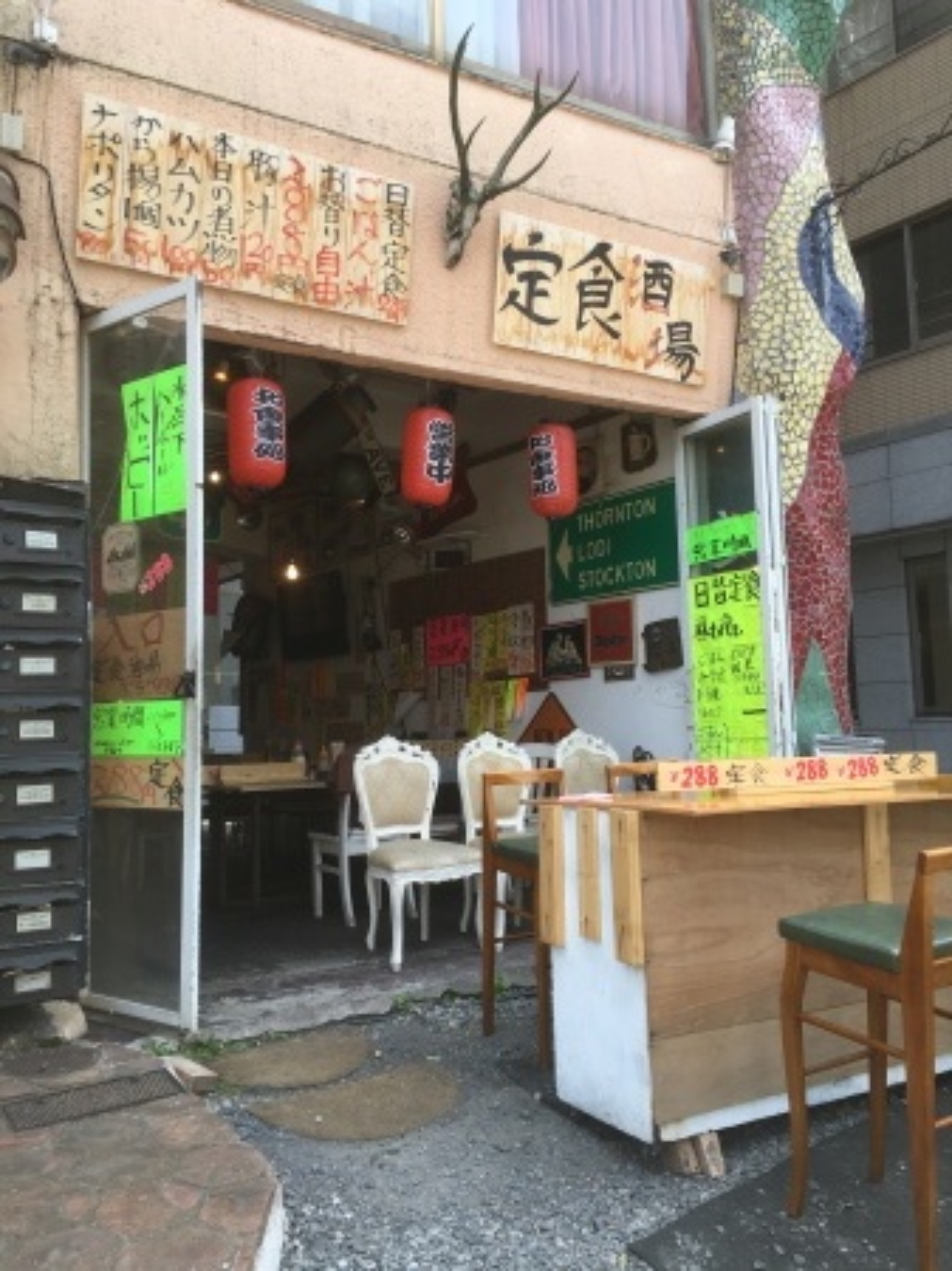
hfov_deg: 48.2
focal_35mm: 29
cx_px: 476
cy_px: 636
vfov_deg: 61.7
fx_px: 1064
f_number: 2.2
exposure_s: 1/342
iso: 25
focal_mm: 4.15
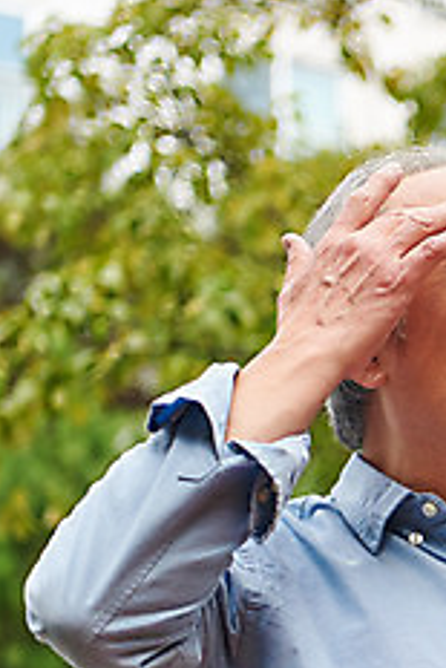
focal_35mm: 155
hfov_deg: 8.7
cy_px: 495
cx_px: 626
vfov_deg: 13.2
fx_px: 2876
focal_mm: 60
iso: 320
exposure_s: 1/1600
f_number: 2.8
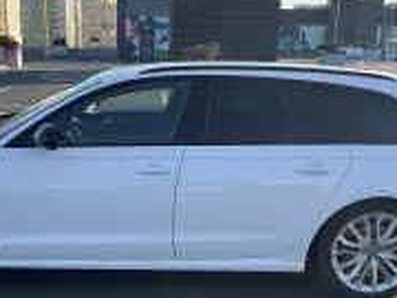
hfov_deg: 39.5
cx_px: 161
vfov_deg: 30.0
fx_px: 550
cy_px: 201
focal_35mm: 48
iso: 80
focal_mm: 6.76
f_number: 1.78
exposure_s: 1/1678
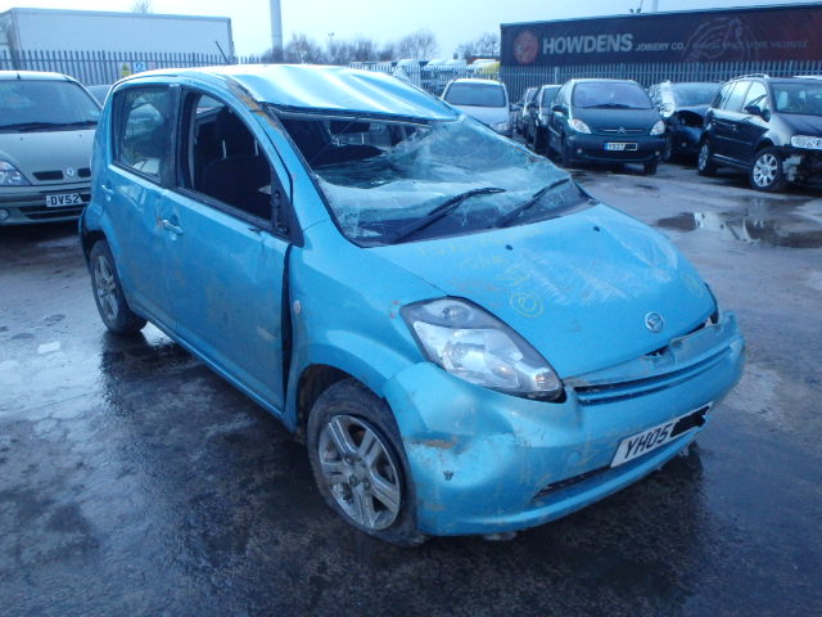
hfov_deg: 63.4
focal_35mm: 28
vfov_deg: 49.7
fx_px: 665
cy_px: 308
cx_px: 411
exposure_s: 1/80
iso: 640
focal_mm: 5
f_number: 3.9
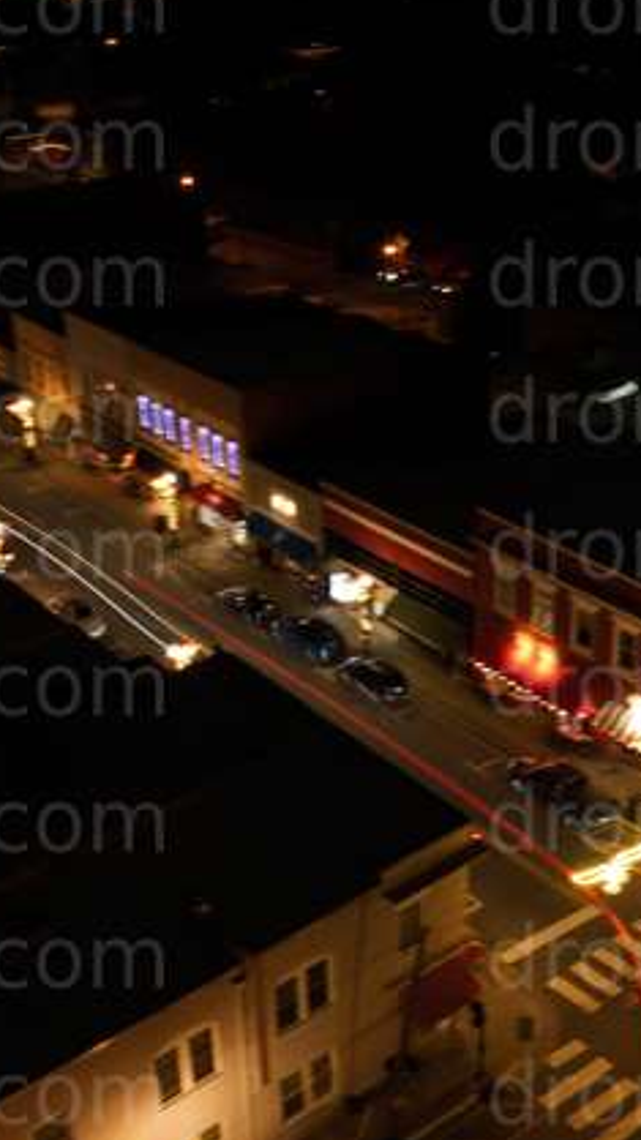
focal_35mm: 45
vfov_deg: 45.2
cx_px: 376
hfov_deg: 26.5
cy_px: 694
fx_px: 1360
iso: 110
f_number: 5.6
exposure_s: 8
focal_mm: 12.29
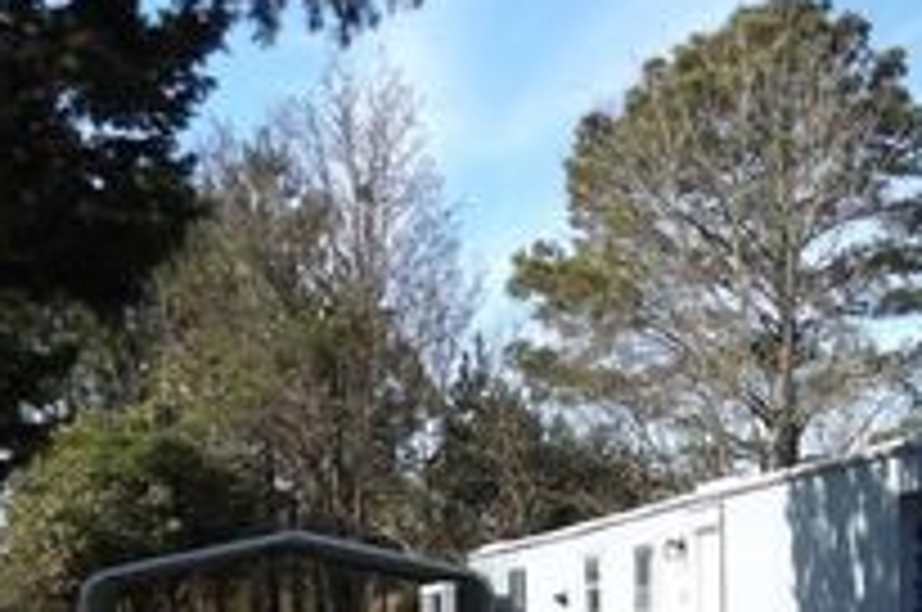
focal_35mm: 61
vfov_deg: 20.6
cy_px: 745
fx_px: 1560
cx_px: 922
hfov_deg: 30.6
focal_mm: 4.3
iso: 100
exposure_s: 1/528
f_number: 3.2
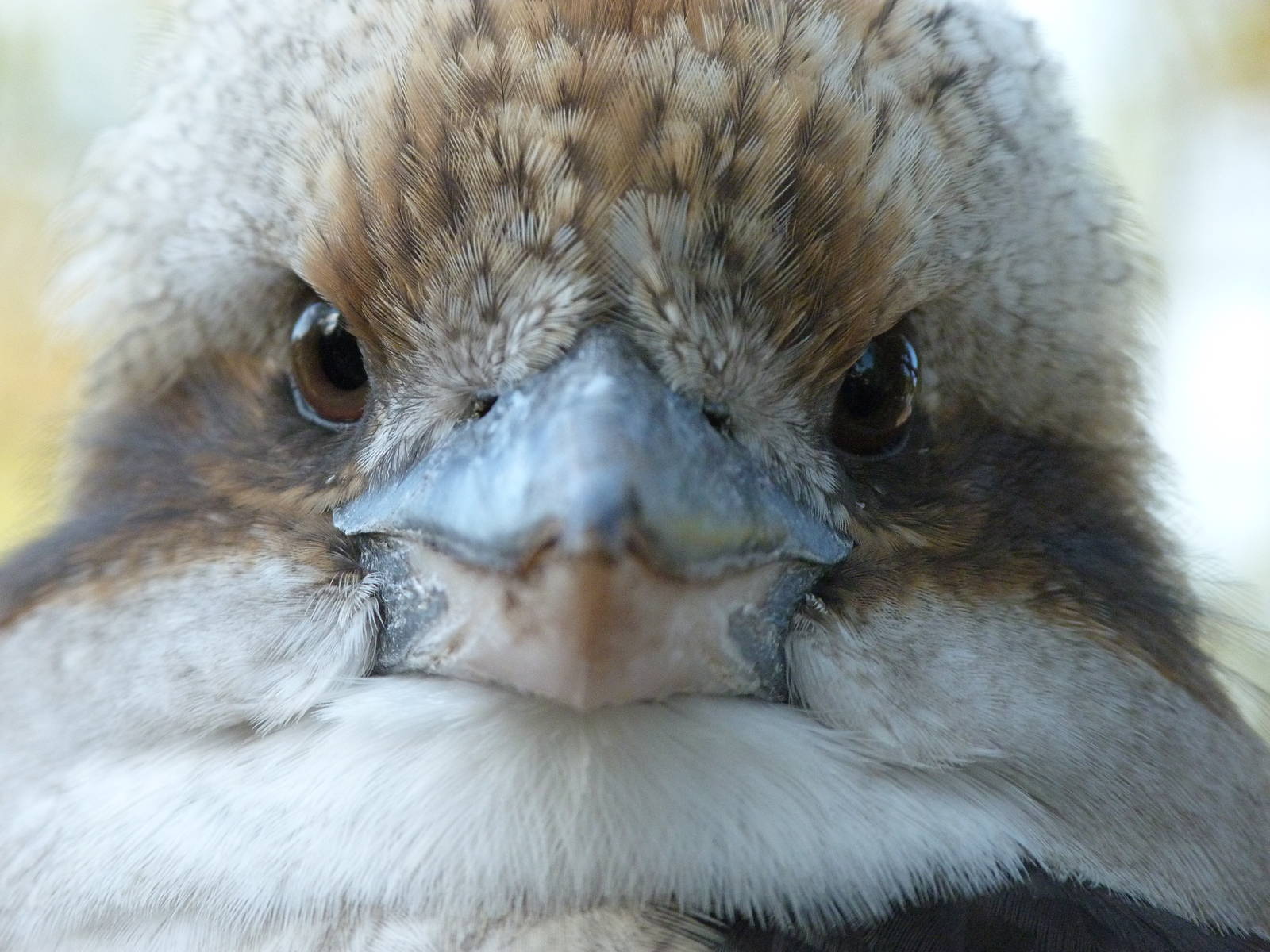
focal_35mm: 522
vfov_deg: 2.8
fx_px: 19151
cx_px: 635
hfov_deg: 3.8
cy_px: 476
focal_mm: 94
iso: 320
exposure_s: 1/250
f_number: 4.7
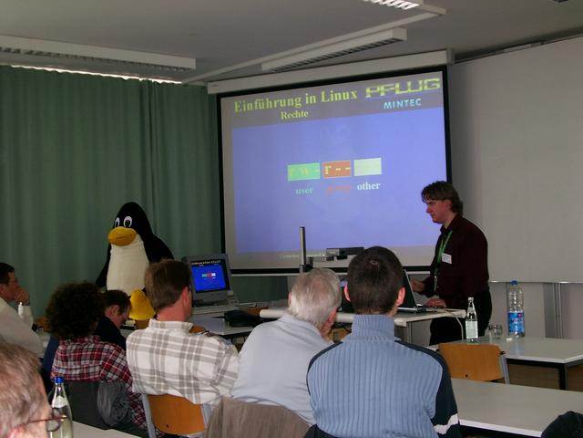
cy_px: 219
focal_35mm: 49
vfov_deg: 29.7
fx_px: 825
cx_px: 292
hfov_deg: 38.9
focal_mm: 10.2
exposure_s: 1/60
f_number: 3
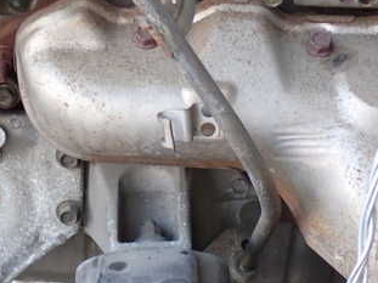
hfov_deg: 22.8
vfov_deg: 17.4
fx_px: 928
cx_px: 101
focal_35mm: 85
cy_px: 131
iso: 200
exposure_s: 1/60
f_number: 2.9
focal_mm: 7.84
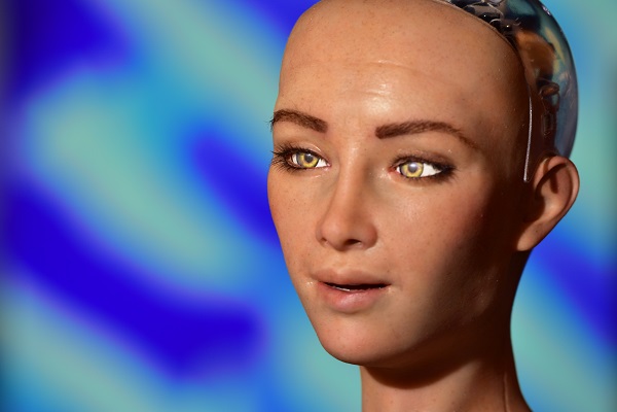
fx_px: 4370
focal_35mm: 255
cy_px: 206
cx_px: 308
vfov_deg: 5.4
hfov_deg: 8.1
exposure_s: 1/20
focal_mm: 170
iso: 250
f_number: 2.8
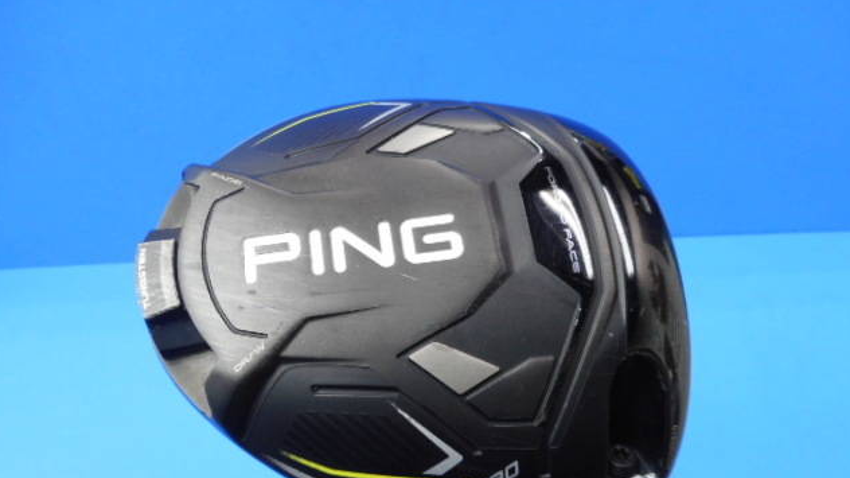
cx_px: 424
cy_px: 319
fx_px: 721
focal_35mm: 32
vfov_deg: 36.3
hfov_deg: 61.0
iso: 200
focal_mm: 5.2
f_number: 4
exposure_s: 1/30
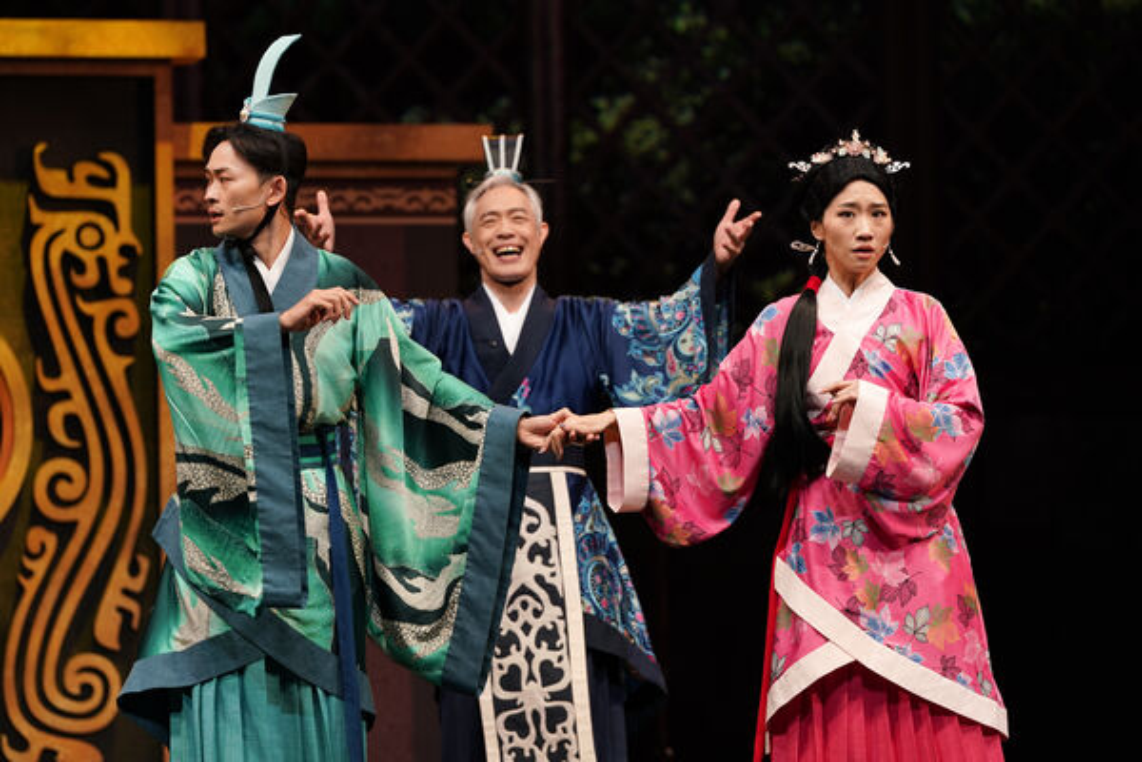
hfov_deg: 10.6
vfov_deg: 7.1
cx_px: 571
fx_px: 6154
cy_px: 381
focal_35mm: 194
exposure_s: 1/125
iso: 500
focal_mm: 194
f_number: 4
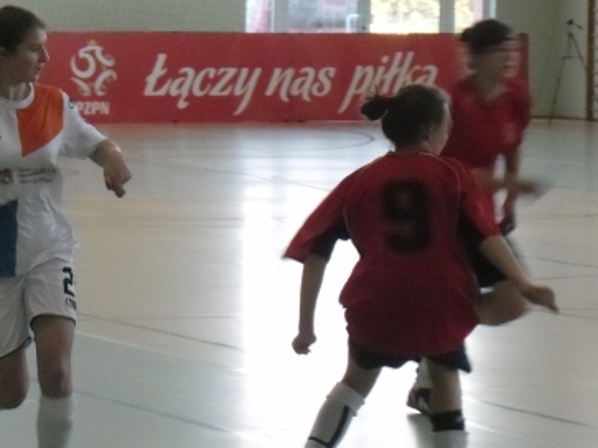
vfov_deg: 6.2
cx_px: -15
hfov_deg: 8.3
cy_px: 66
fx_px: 4110
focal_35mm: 238
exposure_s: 1/90
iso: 400
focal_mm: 19.6
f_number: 5.1
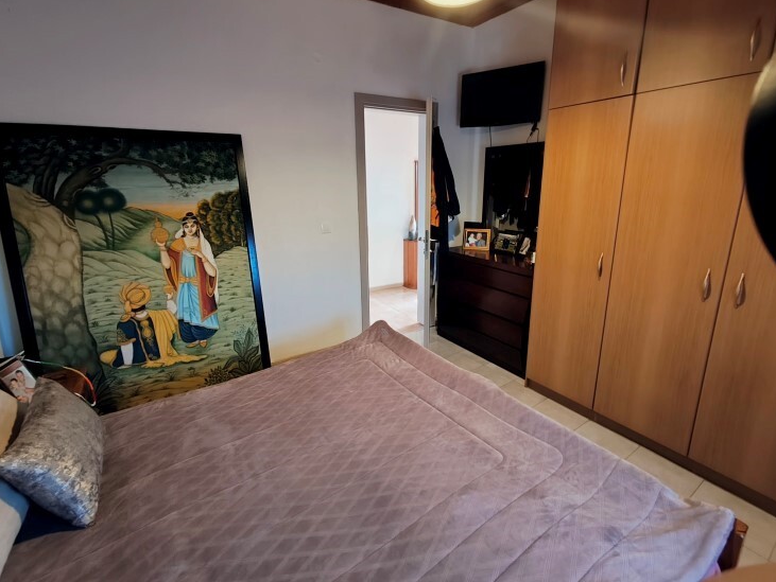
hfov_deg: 94.5
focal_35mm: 16
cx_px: 397
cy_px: 274
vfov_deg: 78.1
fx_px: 359
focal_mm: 1.65
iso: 320
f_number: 2.2
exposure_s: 1/12.5
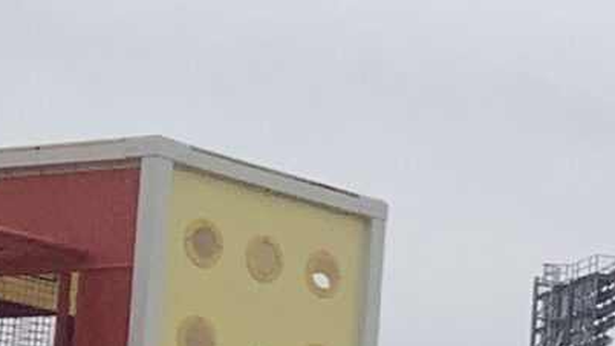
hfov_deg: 8.6
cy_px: 537
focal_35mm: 215
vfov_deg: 5.6
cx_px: 1765
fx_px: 3506
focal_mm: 3.3
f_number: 2.4
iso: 25
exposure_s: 1/3704
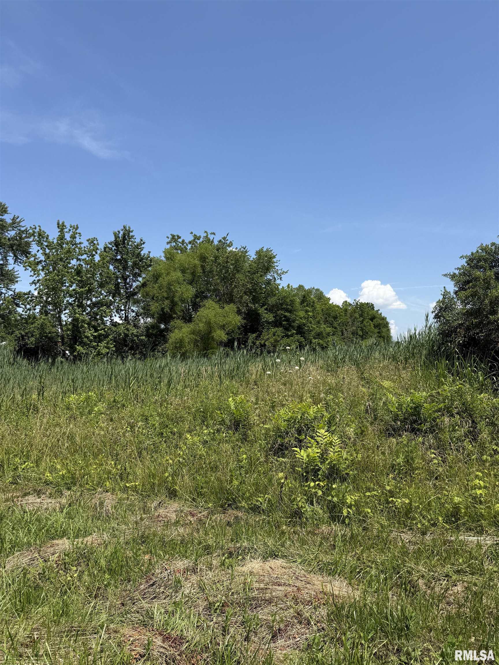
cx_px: 250
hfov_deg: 56.8
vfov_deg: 71.6
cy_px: 332
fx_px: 461
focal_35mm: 24
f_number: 1.78
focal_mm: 6.76
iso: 80
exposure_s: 1/4405
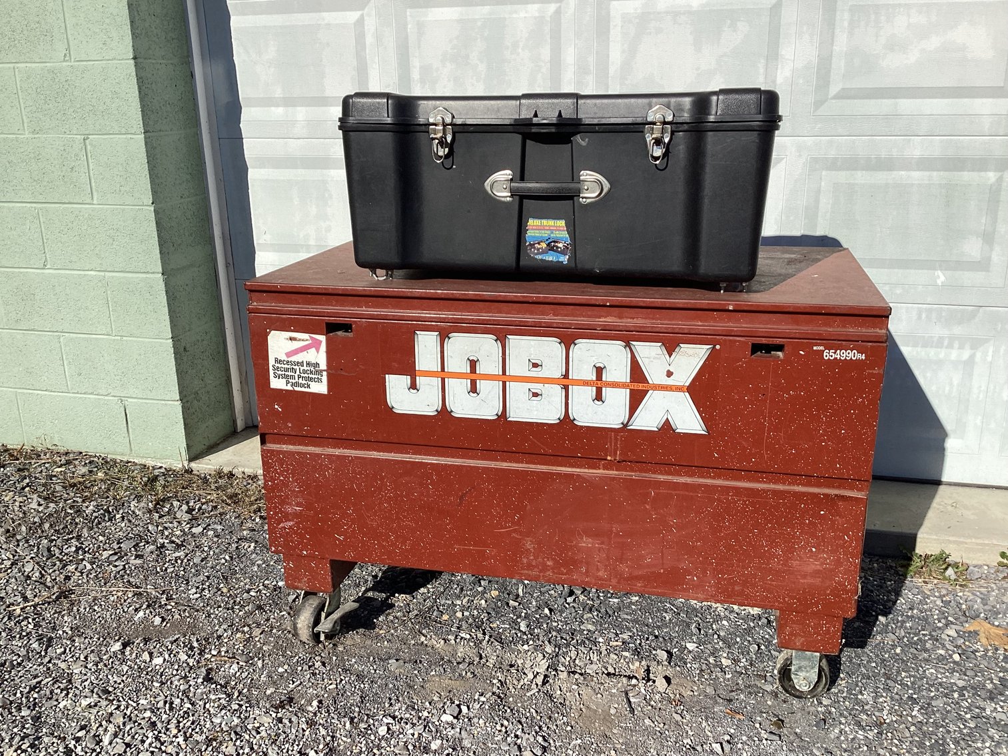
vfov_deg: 45.4
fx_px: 903
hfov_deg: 58.3
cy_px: 378
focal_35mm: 31
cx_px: 504
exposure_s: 1/1942
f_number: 2.4
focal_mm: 3.3
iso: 25
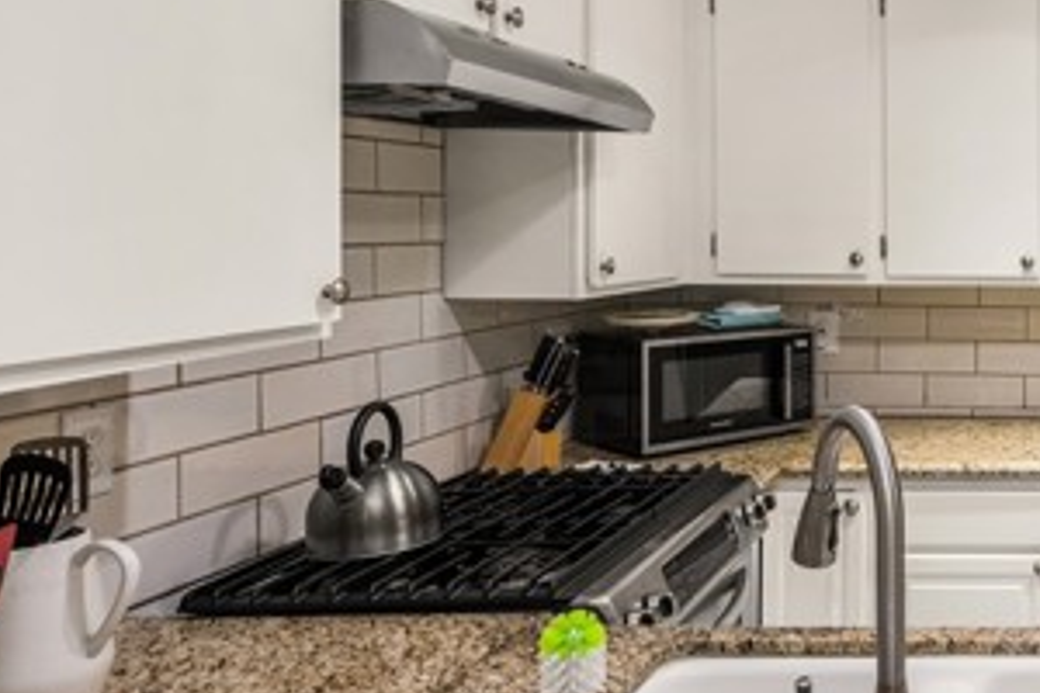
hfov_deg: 47.8
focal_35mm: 32
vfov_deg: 41.1
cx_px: 1057
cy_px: 315
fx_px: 924
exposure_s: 1/10
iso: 100
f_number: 5.6
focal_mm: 15
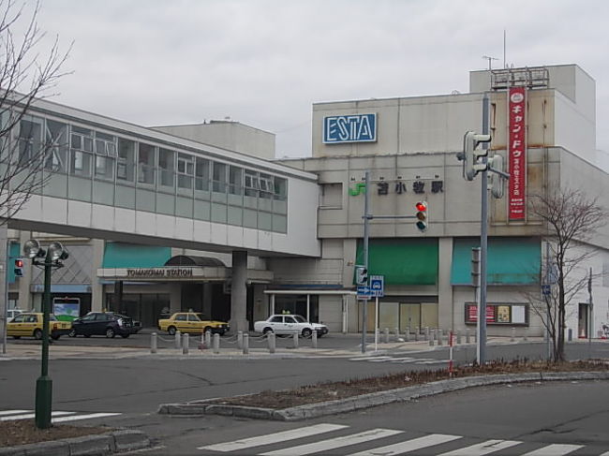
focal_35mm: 71
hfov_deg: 27.4
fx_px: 1249
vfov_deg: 20.7
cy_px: 228
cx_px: 304
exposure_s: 1/200
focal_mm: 10
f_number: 4.3
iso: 80
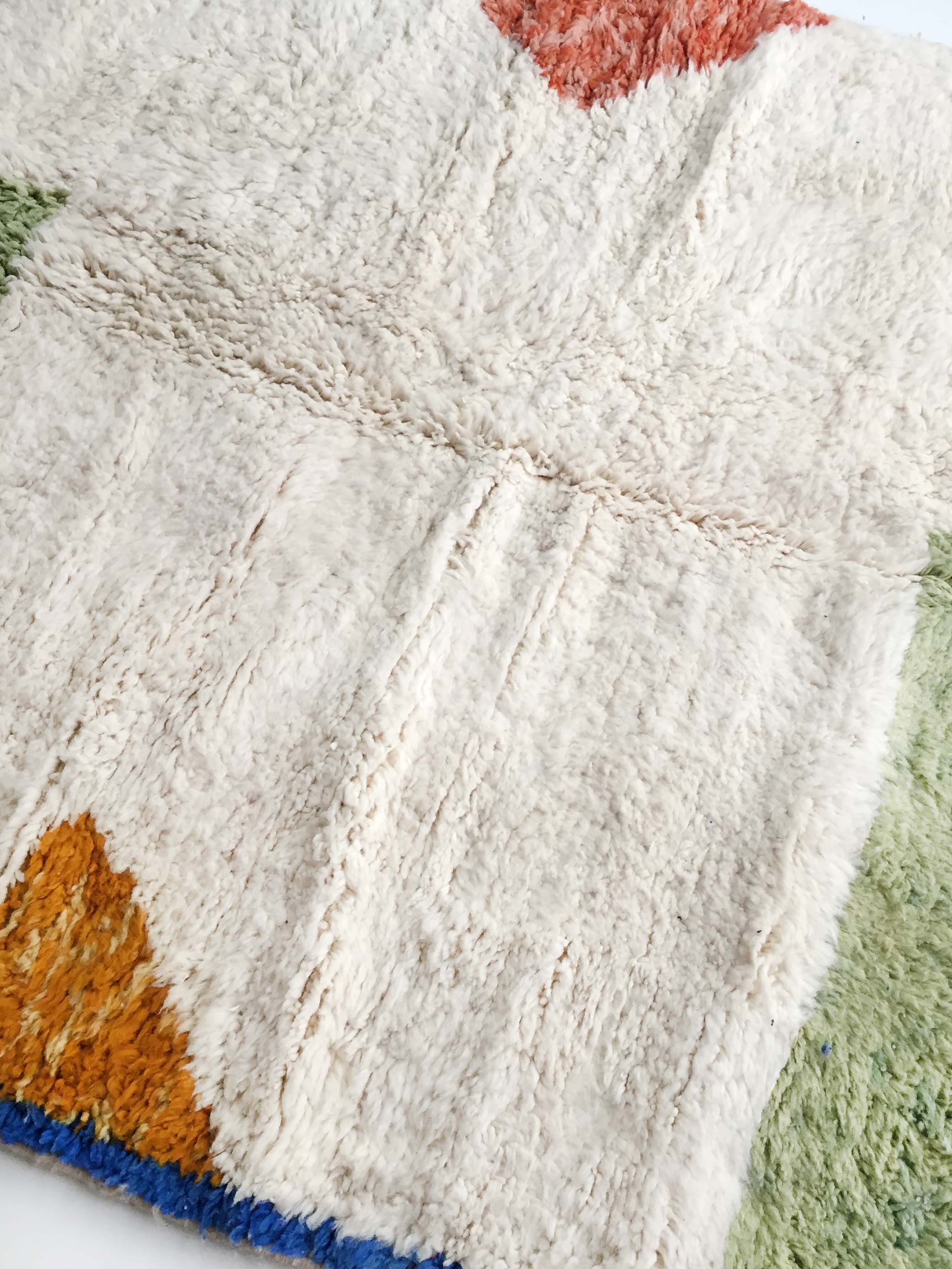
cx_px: 544
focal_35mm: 34
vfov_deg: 53.8
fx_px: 1247
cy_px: 712
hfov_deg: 41.7
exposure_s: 1/33
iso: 80
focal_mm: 4.15
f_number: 2.2
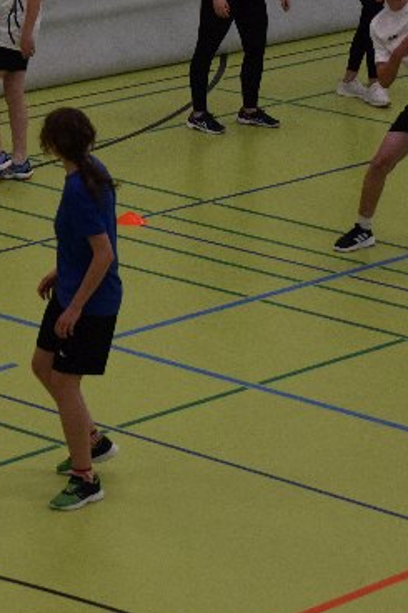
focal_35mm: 183
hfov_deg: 7.4
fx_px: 3120
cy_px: 177
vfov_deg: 11.2
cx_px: -10
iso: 1800
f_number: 3.5
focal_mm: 45
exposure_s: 1/500
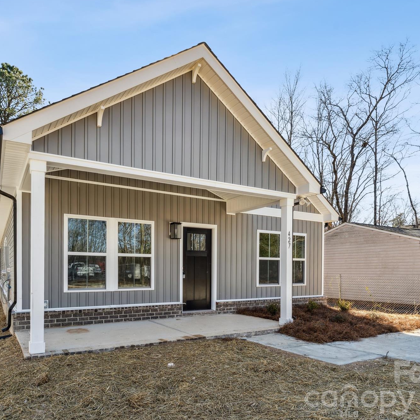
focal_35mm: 22
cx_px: 171
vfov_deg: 70.1
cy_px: 207
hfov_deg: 69.5
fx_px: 299
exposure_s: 1/40
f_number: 13
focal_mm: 16.6
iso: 100
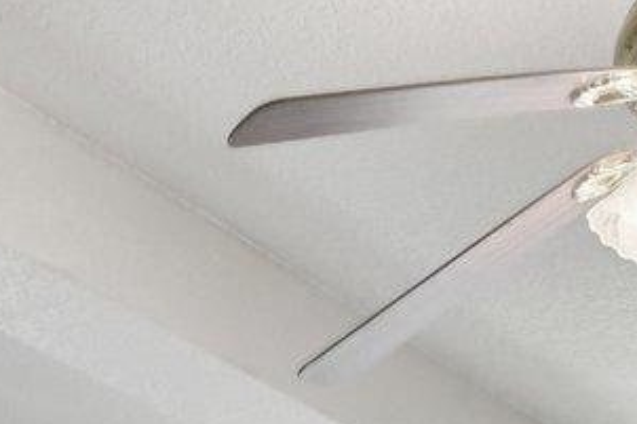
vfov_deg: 10.6
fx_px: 1680
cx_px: -133
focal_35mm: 95
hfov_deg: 20.1
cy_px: 1233
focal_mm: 14
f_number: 8
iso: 500
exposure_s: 1/15
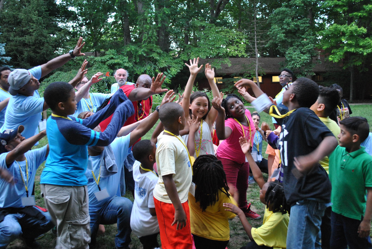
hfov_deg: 53.1
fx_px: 372
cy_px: 124
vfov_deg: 37.0
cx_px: 186
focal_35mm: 36
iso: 800
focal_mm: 24
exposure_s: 1/30
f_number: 4
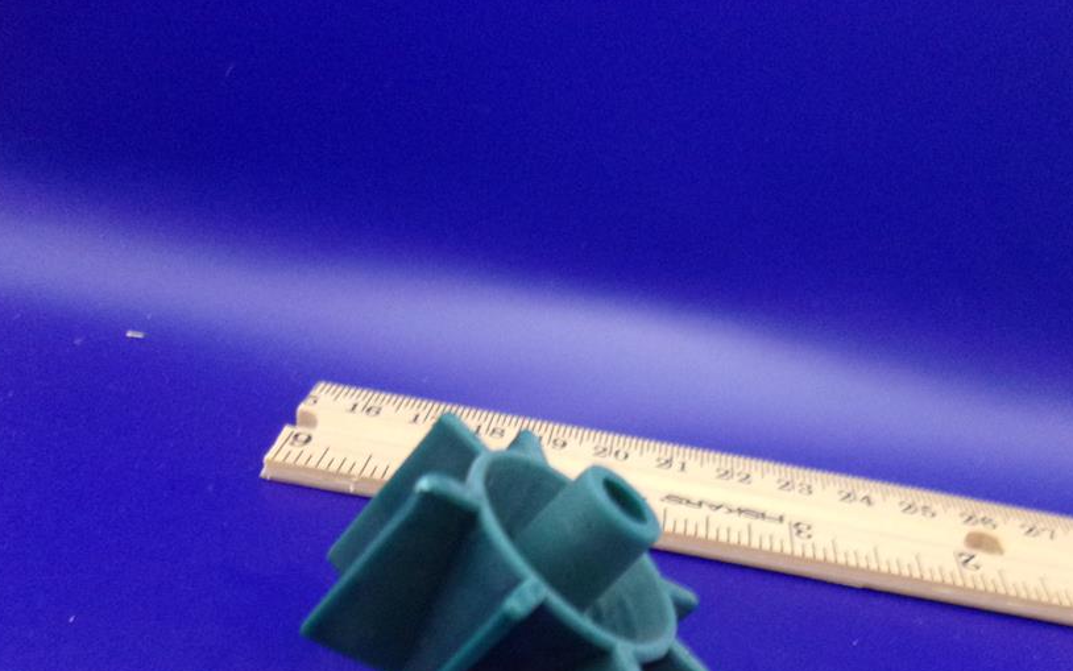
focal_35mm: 36
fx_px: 1053
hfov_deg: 53.8
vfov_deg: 34.6
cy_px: 500
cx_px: 616
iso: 480
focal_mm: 4.9
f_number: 3
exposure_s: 1/17
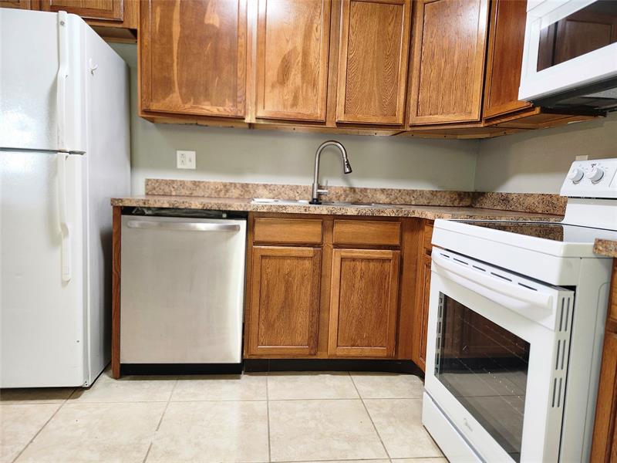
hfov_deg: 73.9
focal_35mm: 23
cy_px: 232
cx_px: 308
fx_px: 410
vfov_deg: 58.9
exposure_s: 1/60
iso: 500
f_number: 1.8
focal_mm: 5.54
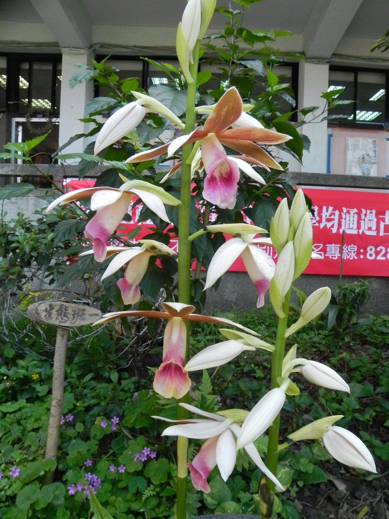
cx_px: 194
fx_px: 390
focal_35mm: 26
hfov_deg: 53.1
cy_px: 260
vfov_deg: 67.3
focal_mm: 4.6
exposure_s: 1/321
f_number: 6.3
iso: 800
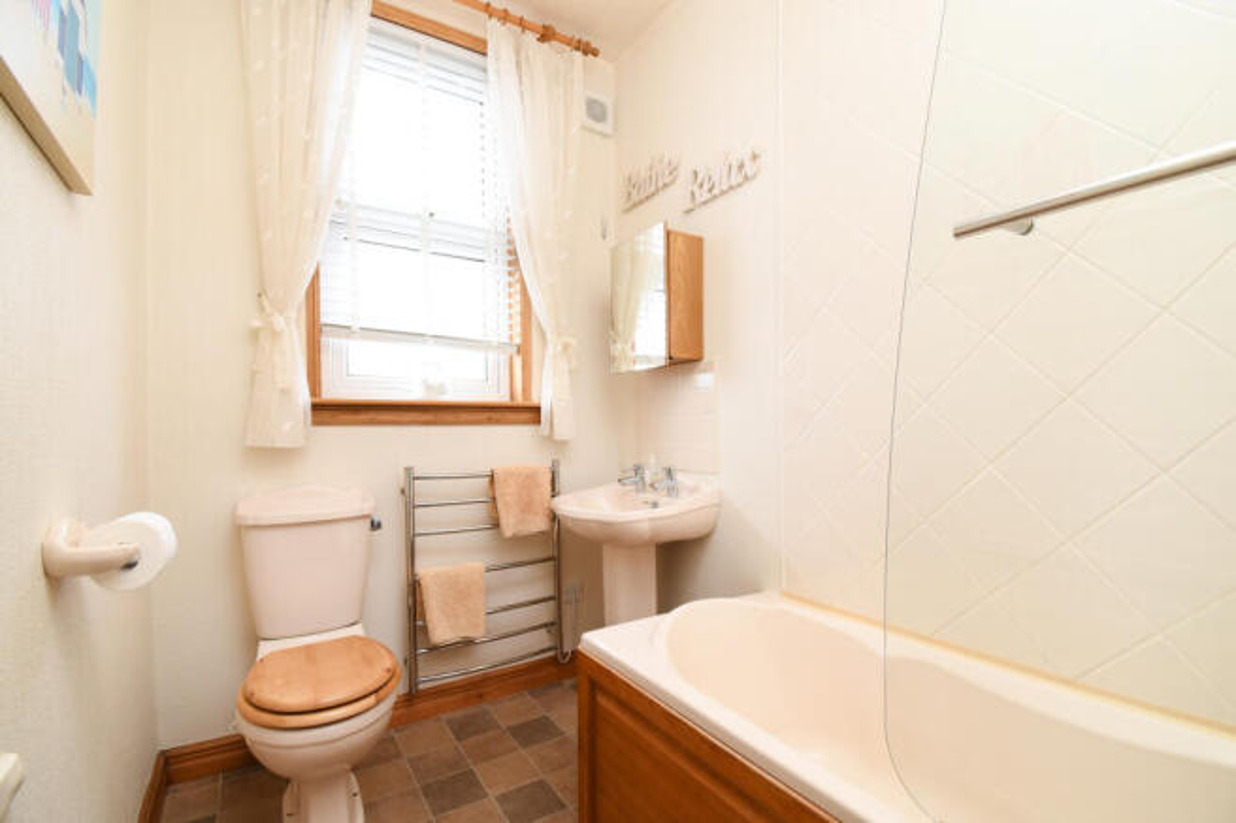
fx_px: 515
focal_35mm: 15
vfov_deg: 77.3
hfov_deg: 100.4
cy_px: 412
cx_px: 618
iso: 500
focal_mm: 10
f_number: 8
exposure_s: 1/5
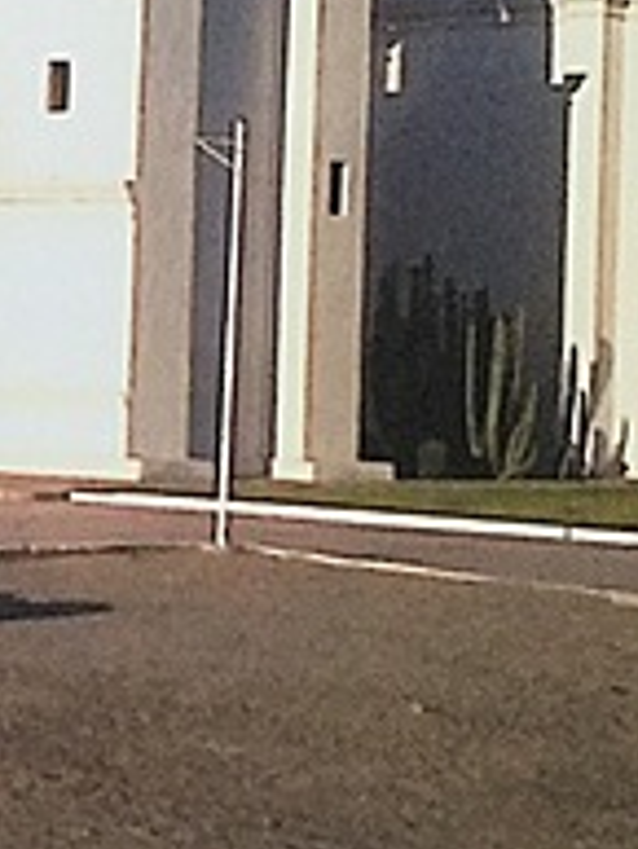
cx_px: -132
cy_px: 286
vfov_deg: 25.2
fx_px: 1890
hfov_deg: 18.2
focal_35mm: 77
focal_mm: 3.3
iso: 200
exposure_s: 1/15
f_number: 2.4
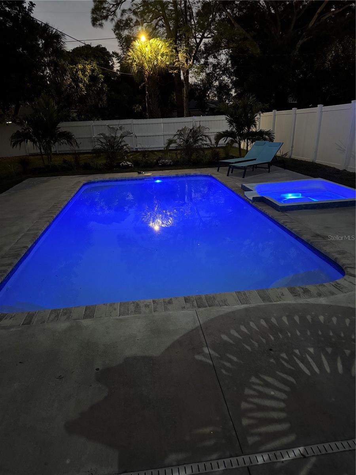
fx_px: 329
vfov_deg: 71.6
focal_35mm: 24
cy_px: 238
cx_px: 178
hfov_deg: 56.8
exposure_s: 1/26
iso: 1600
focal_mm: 6.76
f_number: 1.78
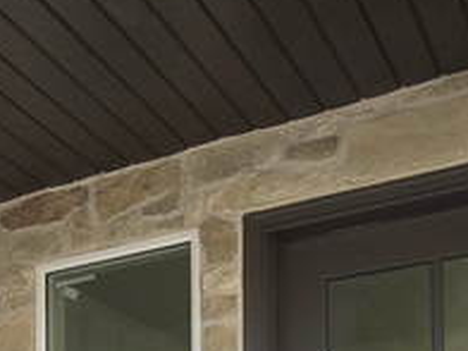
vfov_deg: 18.8
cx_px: -122
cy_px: 537
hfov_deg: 25.1
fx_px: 919
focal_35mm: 68
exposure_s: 1/461
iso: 50
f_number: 2.2
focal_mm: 2.2
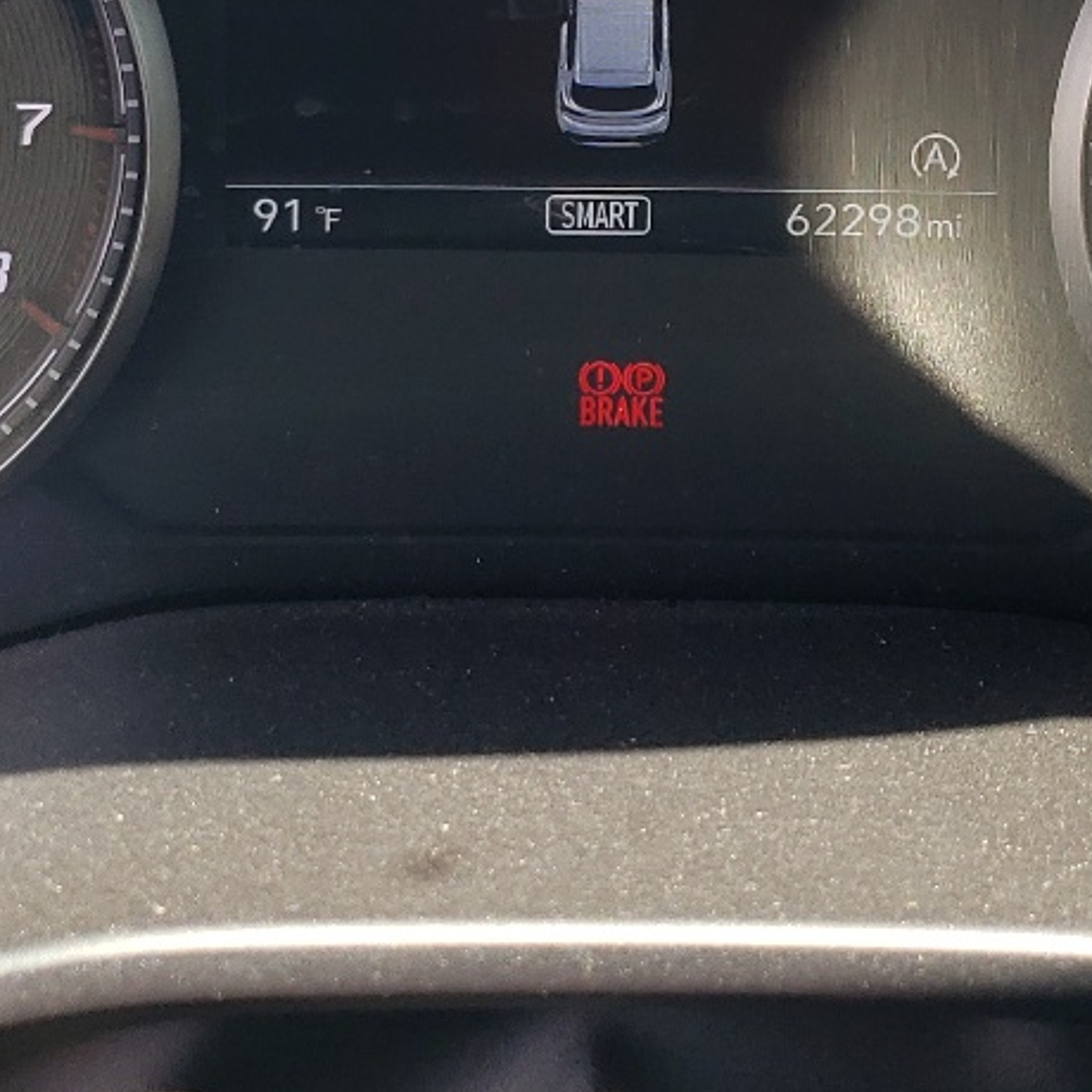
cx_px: 641
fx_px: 2855
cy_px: -135
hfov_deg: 21.6
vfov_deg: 20.5
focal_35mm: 80
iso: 50
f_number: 1.5
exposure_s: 1/227
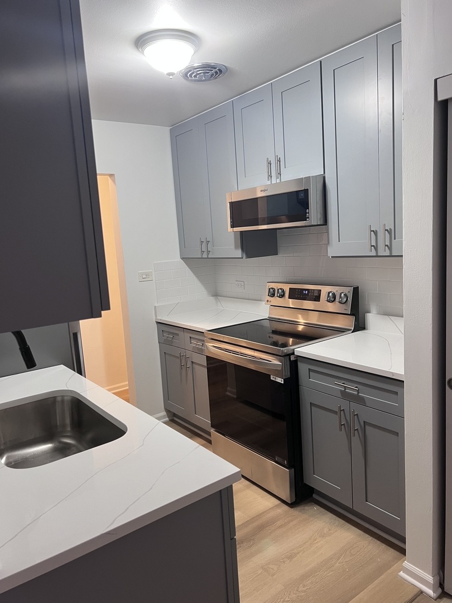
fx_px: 453
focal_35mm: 26
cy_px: 302
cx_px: 226
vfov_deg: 67.3
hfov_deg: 53.1
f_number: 1.5
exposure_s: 1/60
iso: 125
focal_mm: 5.7
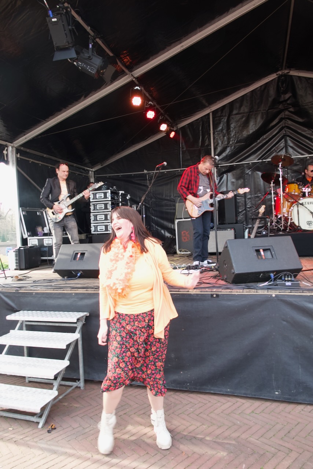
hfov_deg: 53.2
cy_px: 234
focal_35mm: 24
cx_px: 156
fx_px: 313
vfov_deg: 73.7
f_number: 2.4
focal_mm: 8.8
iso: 100
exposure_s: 1/80
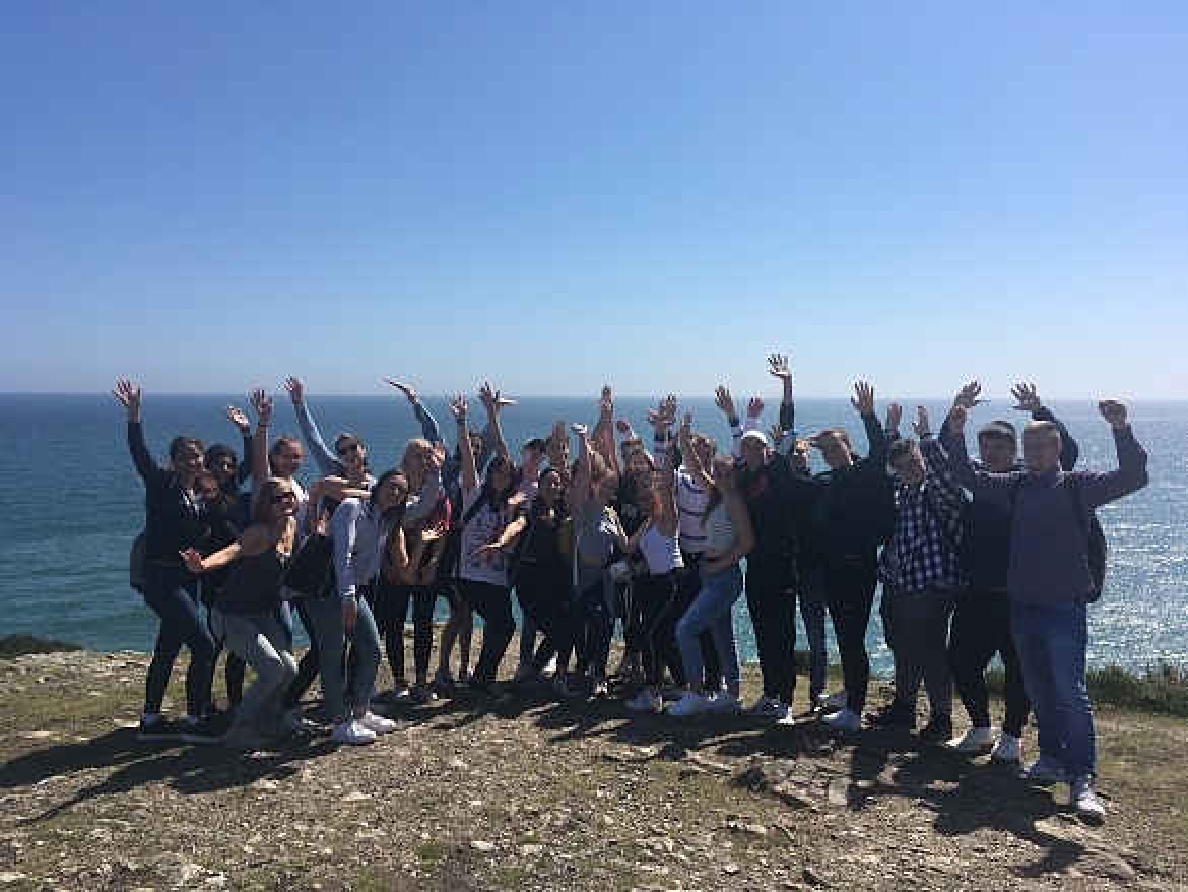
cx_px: 594
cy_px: 446
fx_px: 995
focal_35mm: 29
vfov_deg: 48.2
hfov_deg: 61.6
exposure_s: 1/2198
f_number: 2.2
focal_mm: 4.15
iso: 25
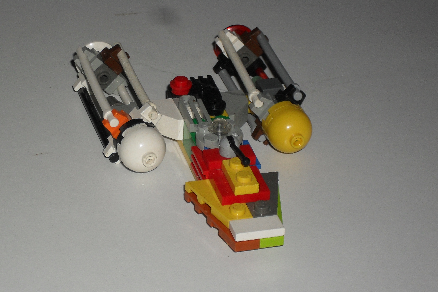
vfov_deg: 10.5
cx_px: 209
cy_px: 185
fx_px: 1594
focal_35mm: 131
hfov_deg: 15.6
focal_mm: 18.9
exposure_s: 1/60
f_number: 5.8
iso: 100
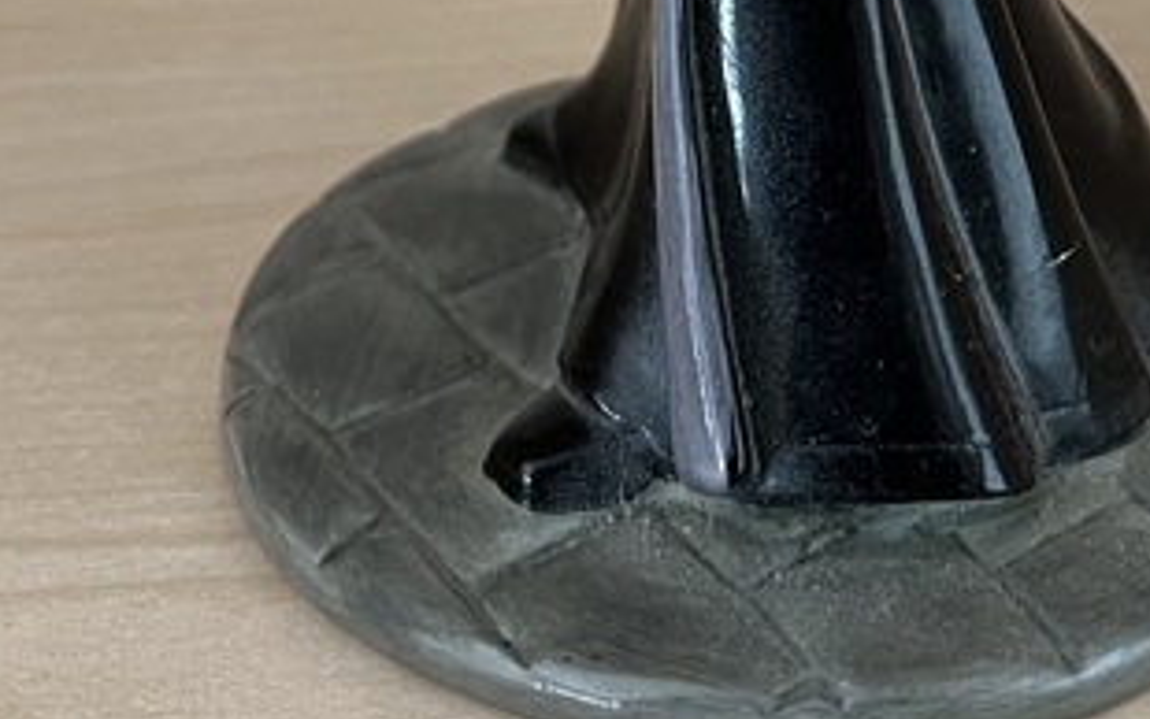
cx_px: 809
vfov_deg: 13.5
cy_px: -478
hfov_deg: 23.1
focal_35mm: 89
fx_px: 2790
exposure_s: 1/79
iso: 125
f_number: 1.5
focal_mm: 5.7
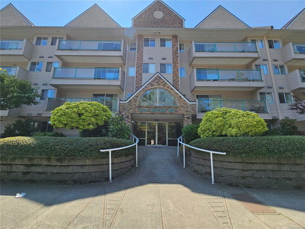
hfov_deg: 106.2
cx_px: 152
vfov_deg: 89.9
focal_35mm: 13
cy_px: 114
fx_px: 115
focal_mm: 2.2
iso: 50
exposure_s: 1/1102
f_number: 2.2
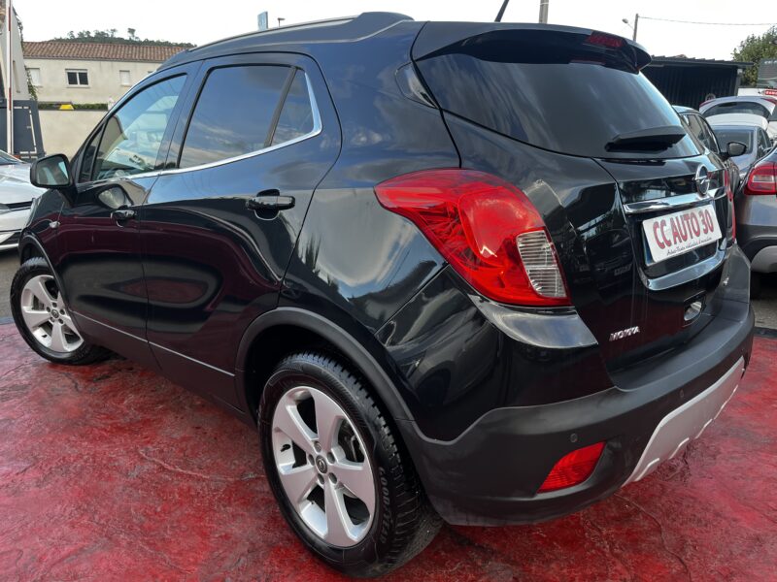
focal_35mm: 26
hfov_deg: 67.3
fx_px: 584
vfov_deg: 53.1
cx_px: 388
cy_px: 291
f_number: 1.6
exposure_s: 1/121
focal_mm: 5.1
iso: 50
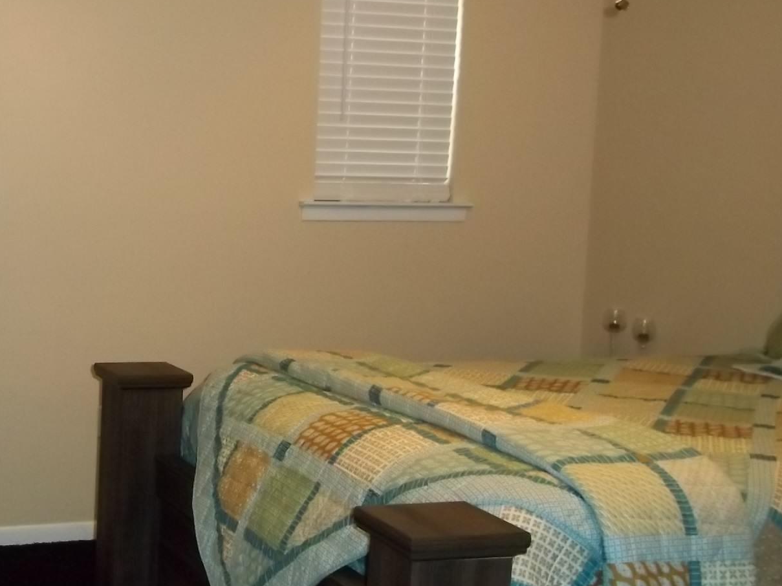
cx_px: 133
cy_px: 364
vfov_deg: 24.0
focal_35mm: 61
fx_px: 1378
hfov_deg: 30.7
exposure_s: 1/30
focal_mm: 6.5
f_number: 3.1
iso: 320
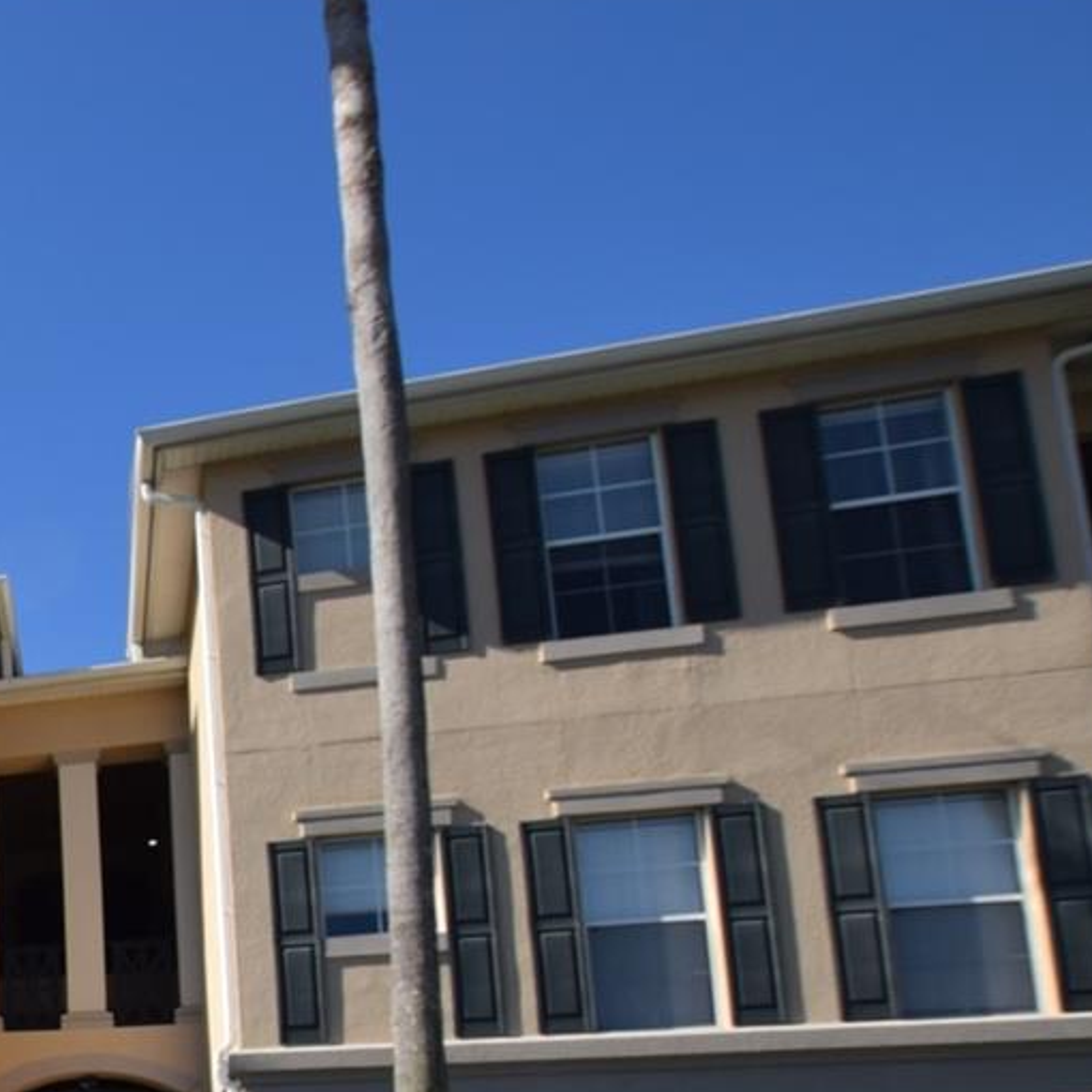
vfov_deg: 37.0
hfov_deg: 28.4
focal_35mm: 40
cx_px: -525
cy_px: 1122
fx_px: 1428
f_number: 10
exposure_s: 1/200
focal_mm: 10
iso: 100
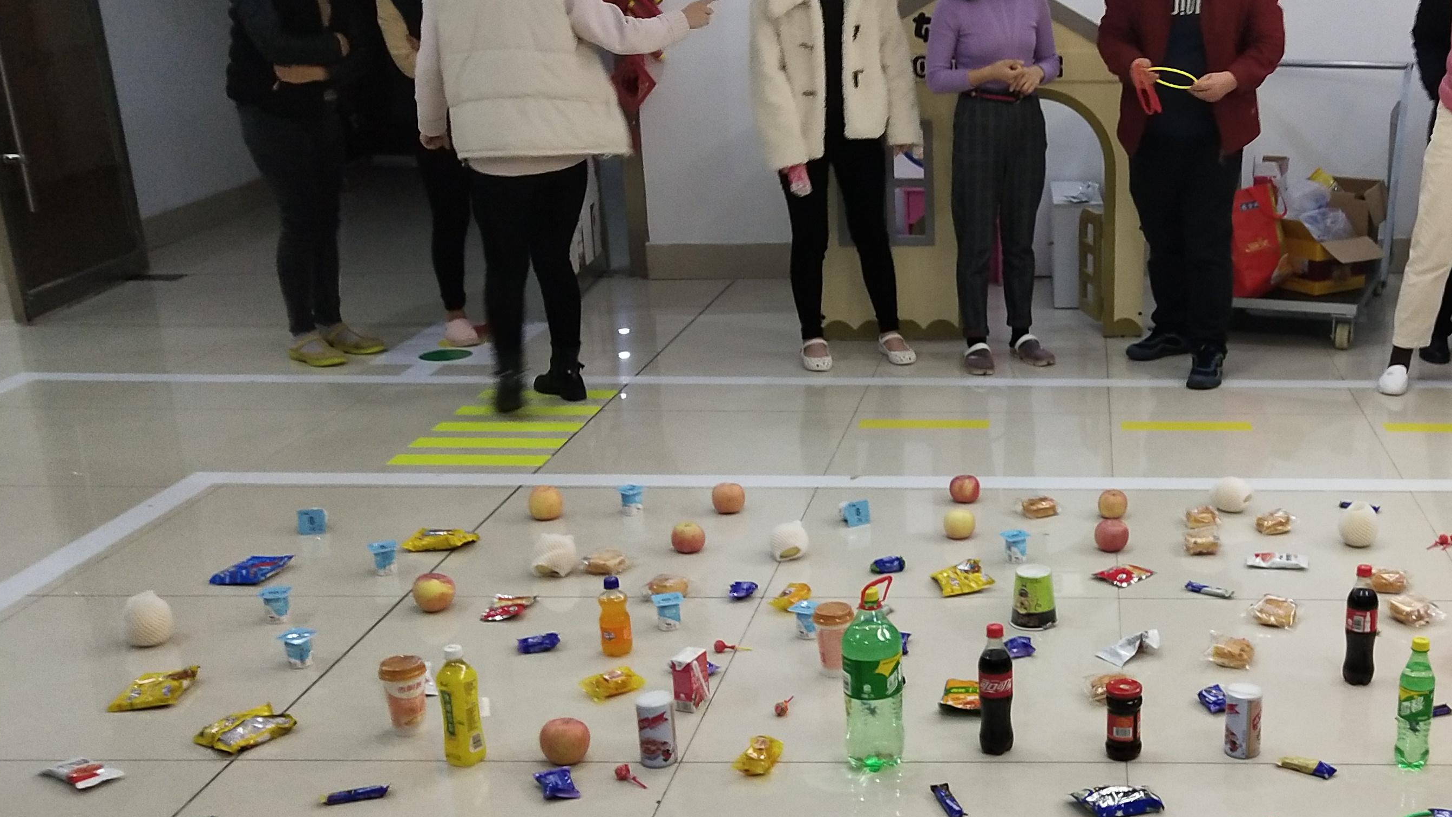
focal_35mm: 49
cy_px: 539
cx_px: 1080
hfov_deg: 40.9
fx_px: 1887
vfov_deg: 24.3
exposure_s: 1/33.3
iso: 385
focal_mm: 3.95
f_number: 1.8
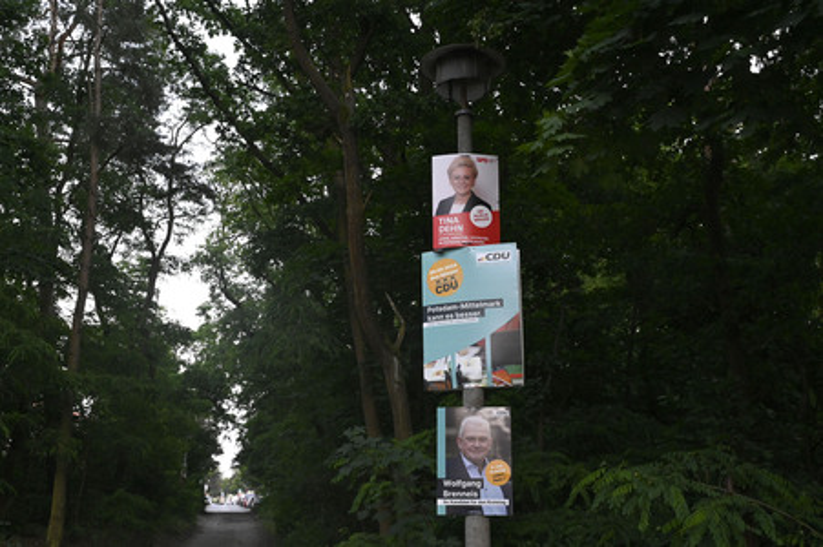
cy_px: 274
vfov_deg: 35.9
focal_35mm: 37
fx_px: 845
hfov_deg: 51.9
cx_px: 412
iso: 5000
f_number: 6.3
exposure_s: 1/100
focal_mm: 37
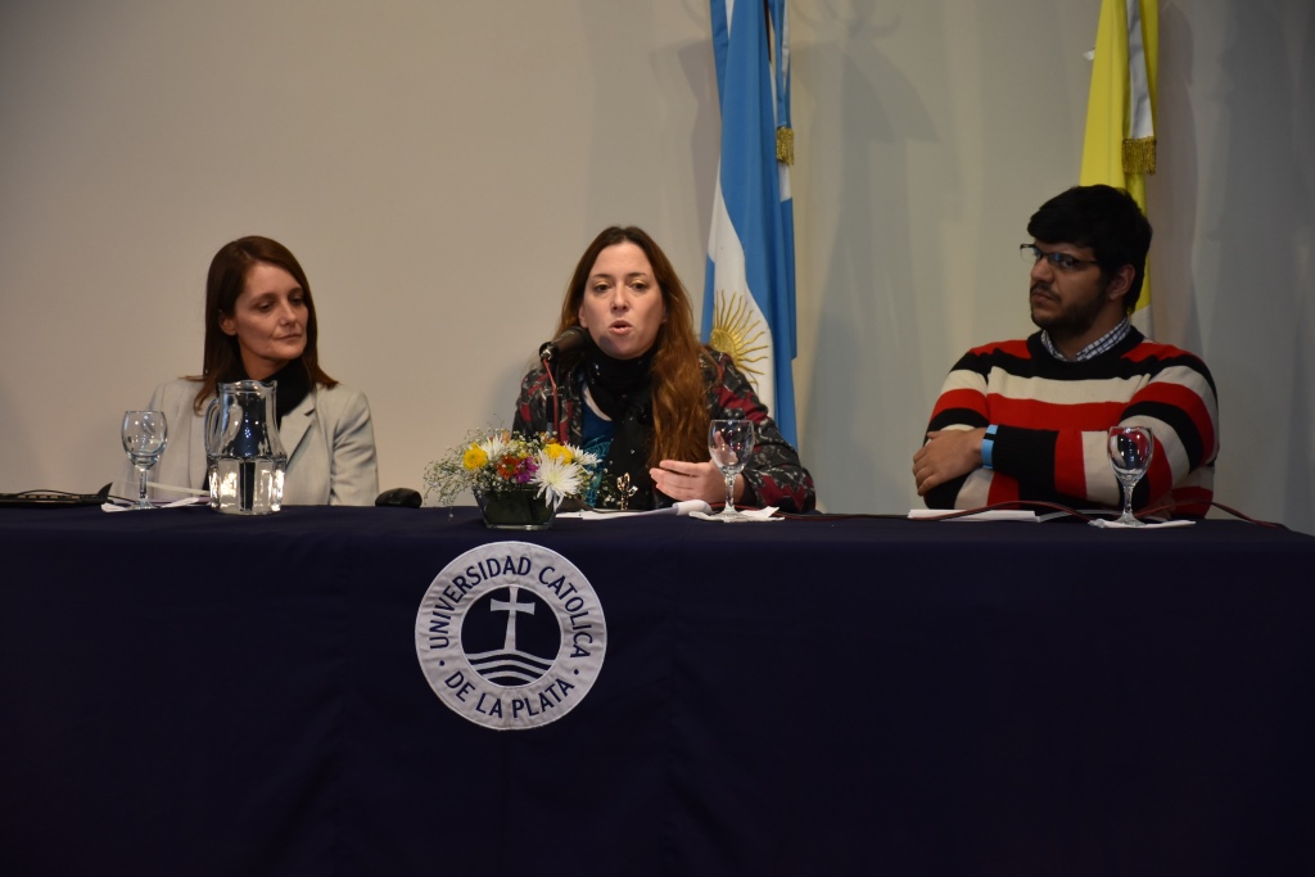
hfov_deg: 16.1
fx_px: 4658
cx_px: 658
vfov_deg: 10.8
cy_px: 438
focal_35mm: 128
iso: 800
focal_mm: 85
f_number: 5.3
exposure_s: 1/80
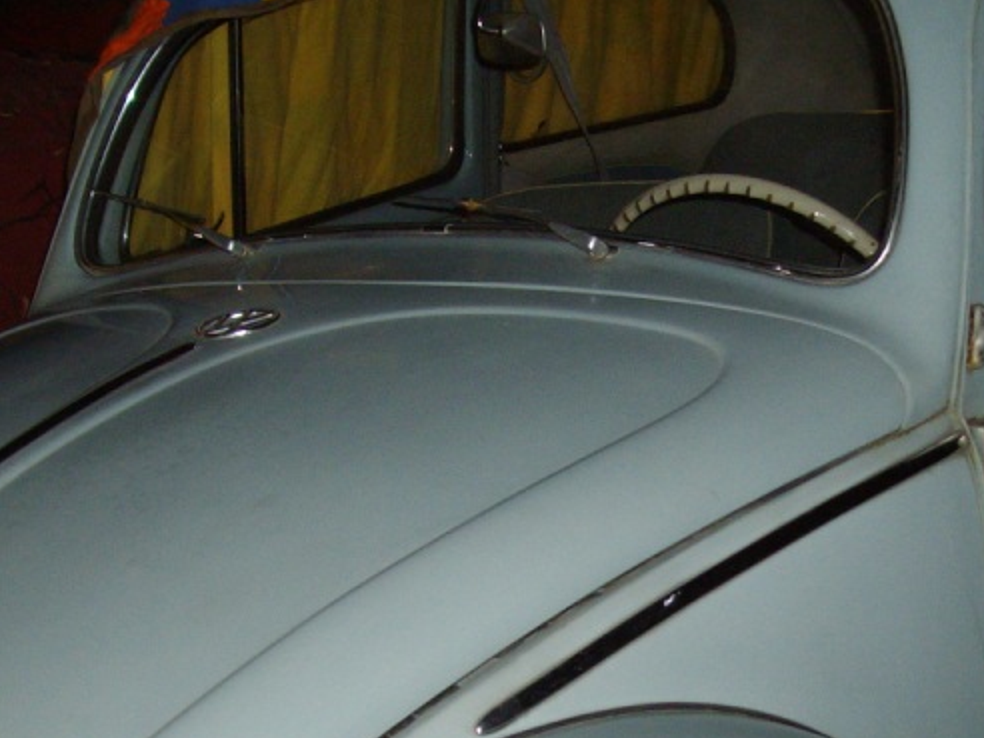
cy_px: 702
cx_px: 734
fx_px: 2132
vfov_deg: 19.2
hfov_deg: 25.7
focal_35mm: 75
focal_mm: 6
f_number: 2.7
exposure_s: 1/50
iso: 160
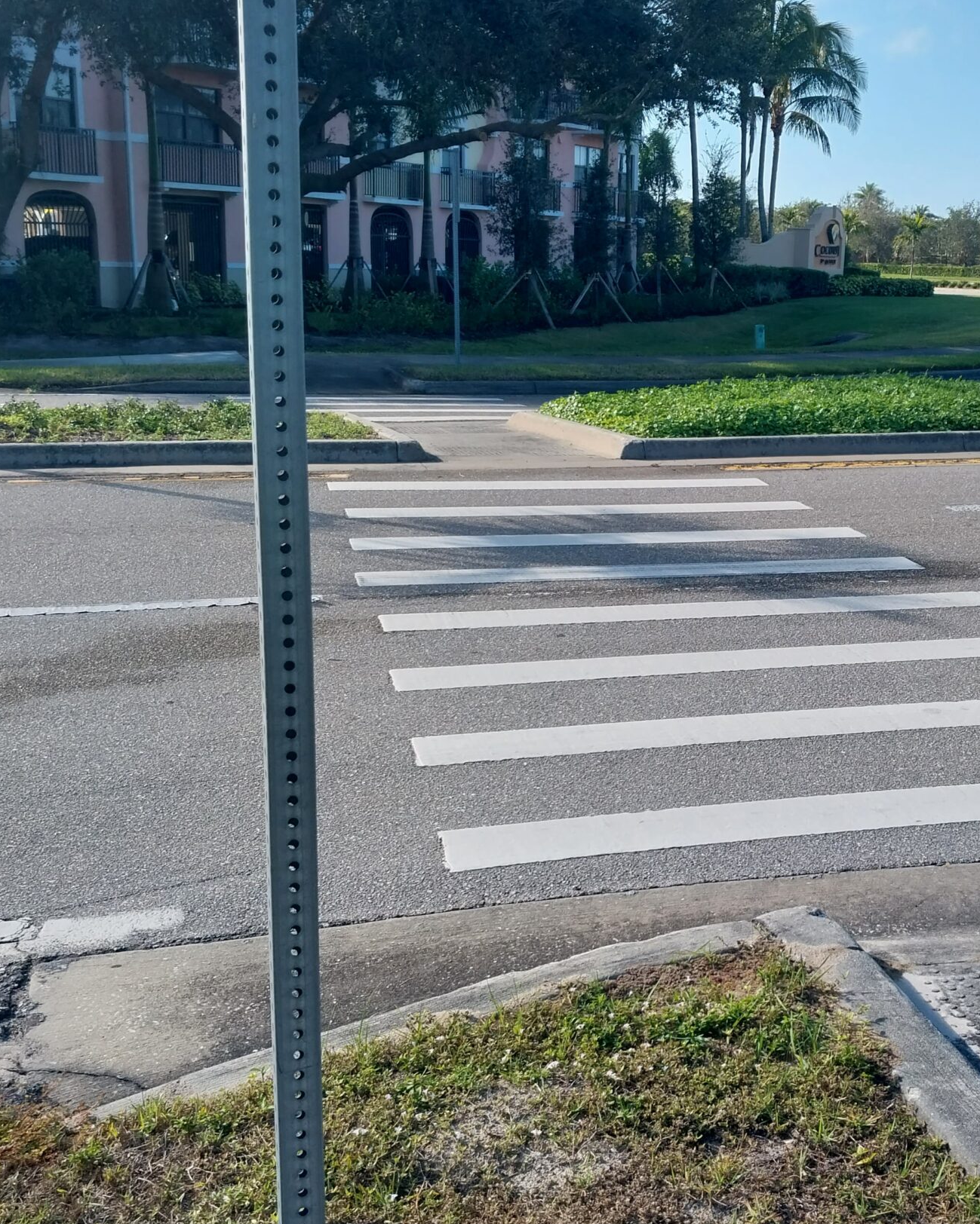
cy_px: 650
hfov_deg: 36.5
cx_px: 733
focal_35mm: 40
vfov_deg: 45.8
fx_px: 1450
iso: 20
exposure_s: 1/453
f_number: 1.8
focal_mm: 4
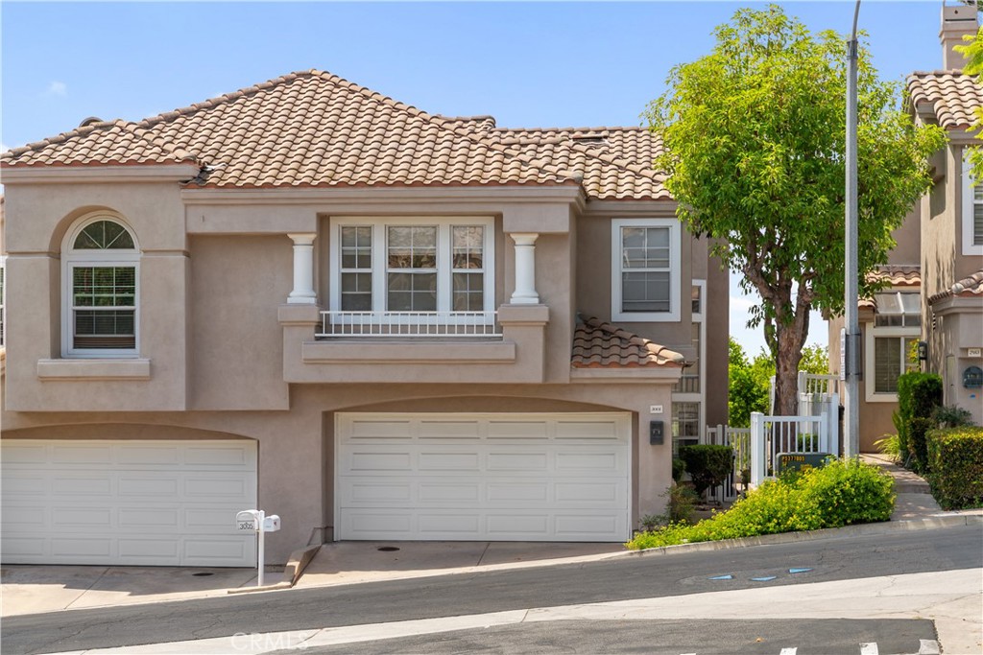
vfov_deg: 18.2
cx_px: 492
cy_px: 328
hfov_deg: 27.0
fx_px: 2048
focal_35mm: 75
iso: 80
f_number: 8
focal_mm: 75
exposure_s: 1/6
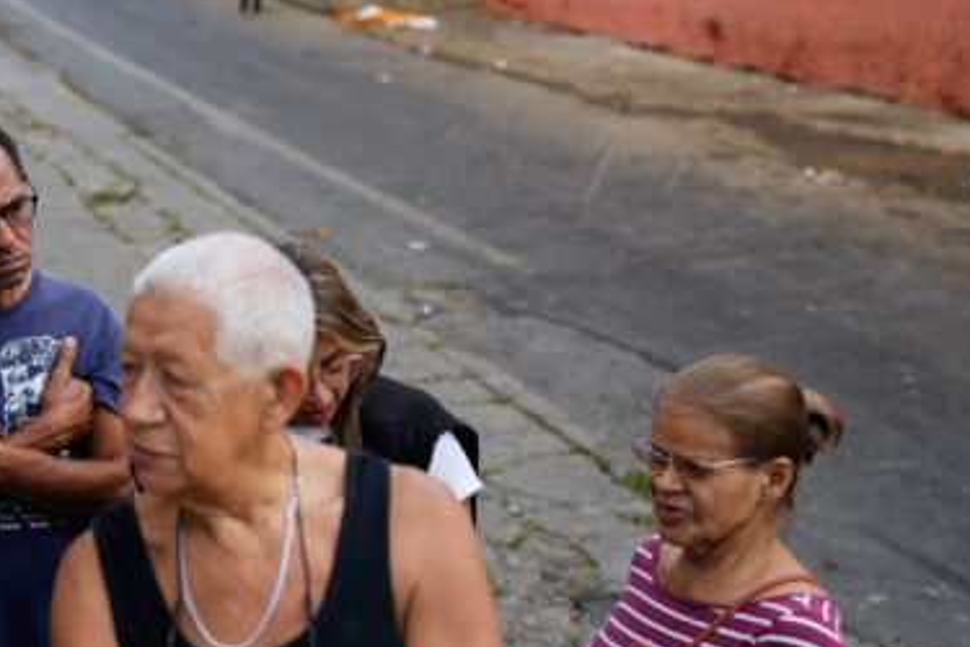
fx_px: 1697
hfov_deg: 30.6
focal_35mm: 63
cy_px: 148
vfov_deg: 21.4
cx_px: 118
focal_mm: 35
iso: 50
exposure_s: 1/500
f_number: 2
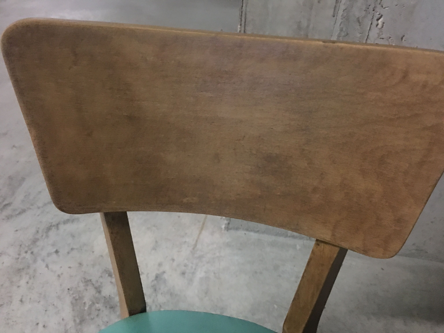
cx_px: 222
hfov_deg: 61.7
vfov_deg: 48.2
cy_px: 166
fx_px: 372
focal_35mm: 29
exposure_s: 1/4
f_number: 2.2
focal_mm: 4.15
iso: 125
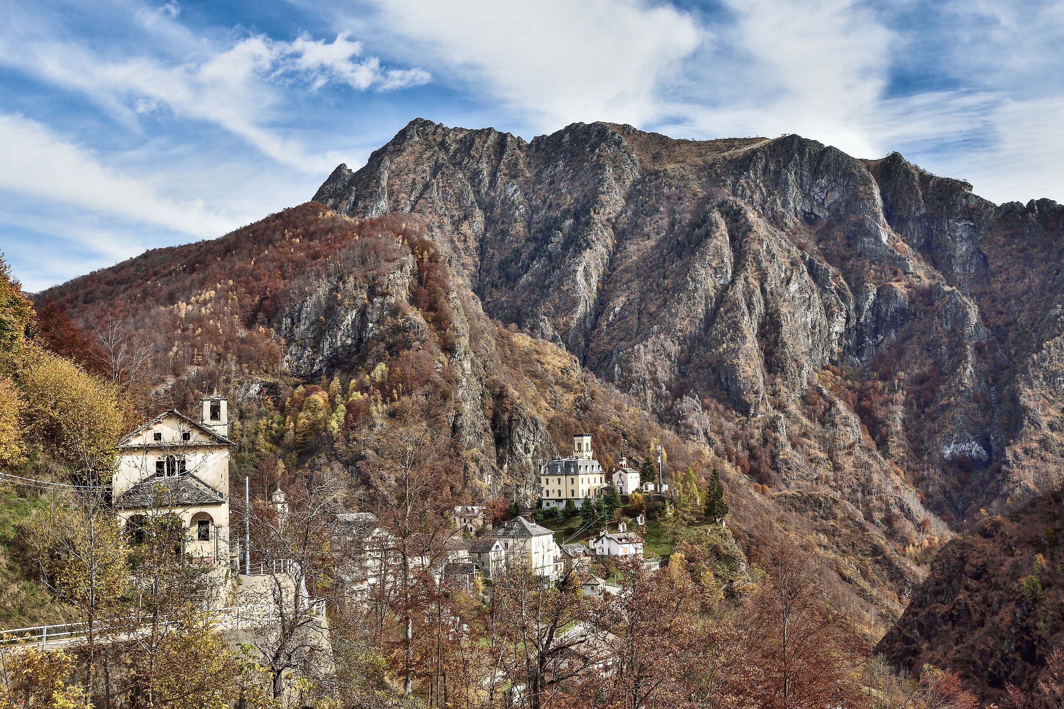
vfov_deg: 31.9
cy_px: 354
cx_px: 532
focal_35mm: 42
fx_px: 1241
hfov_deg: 46.4
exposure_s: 1/40
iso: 100
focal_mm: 28
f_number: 11
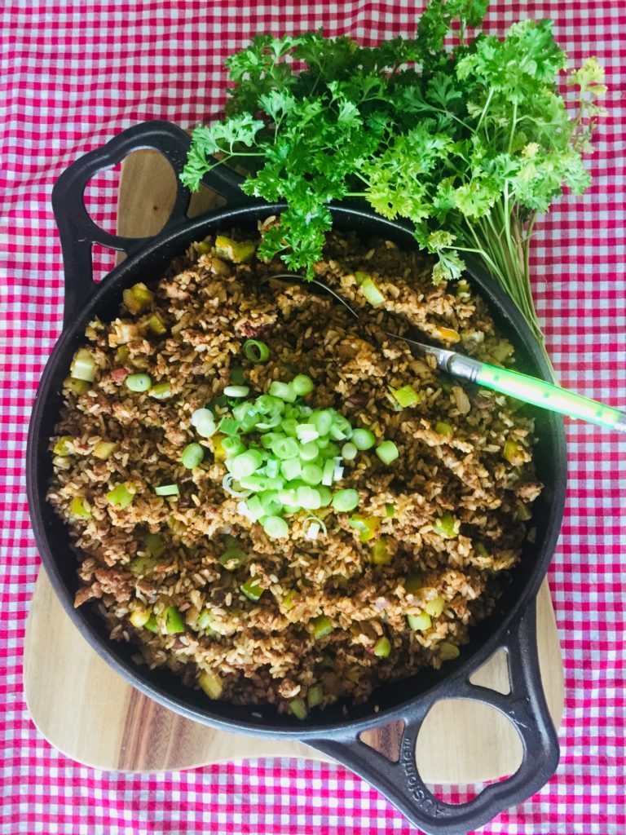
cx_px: 313
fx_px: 699
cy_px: 418
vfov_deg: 61.7
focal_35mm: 29
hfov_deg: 48.2
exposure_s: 1/8
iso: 160
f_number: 2.2
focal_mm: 4.15
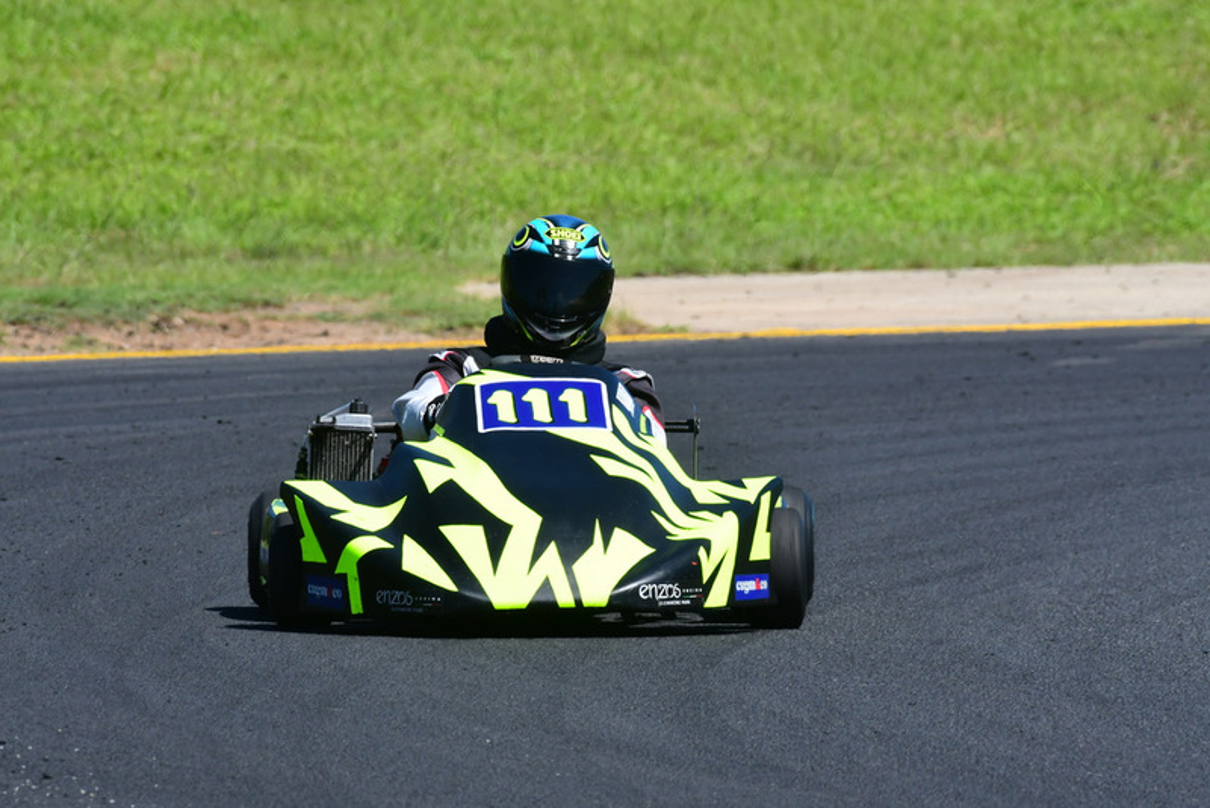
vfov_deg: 1.8
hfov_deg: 2.7
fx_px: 25216
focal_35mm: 750
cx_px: 605
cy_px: 404
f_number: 11
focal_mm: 500
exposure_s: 1/640
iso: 500
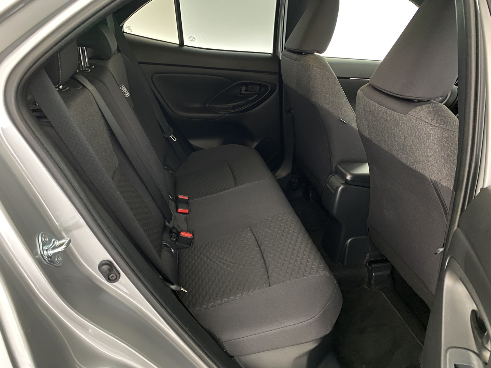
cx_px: 246
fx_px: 369
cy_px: 184
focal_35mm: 26
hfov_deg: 67.3
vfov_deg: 53.1
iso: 1600
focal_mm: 4.25
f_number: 1.8
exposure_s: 1/20
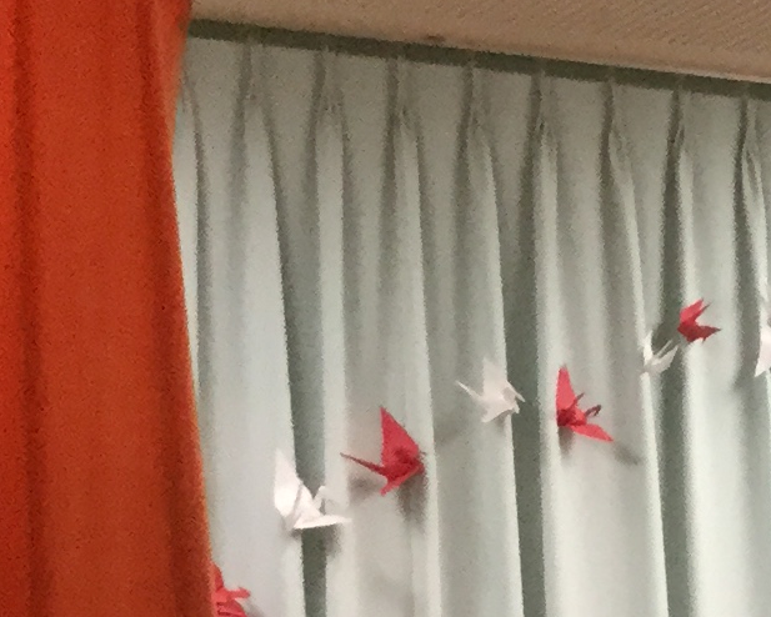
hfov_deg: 10.6
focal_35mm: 160
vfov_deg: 9.1
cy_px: 1256
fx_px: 3652
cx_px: 1734
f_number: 2.4
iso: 100
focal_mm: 3.3
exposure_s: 1/30
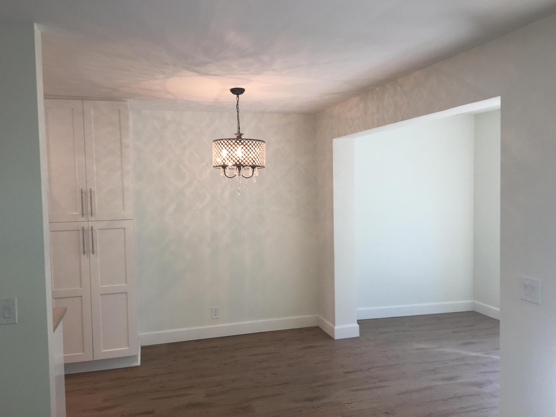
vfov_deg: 48.2
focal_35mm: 29
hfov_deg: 61.7
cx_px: 278
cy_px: 208
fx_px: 466
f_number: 2.2
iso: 32
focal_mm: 4.15
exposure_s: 1/30
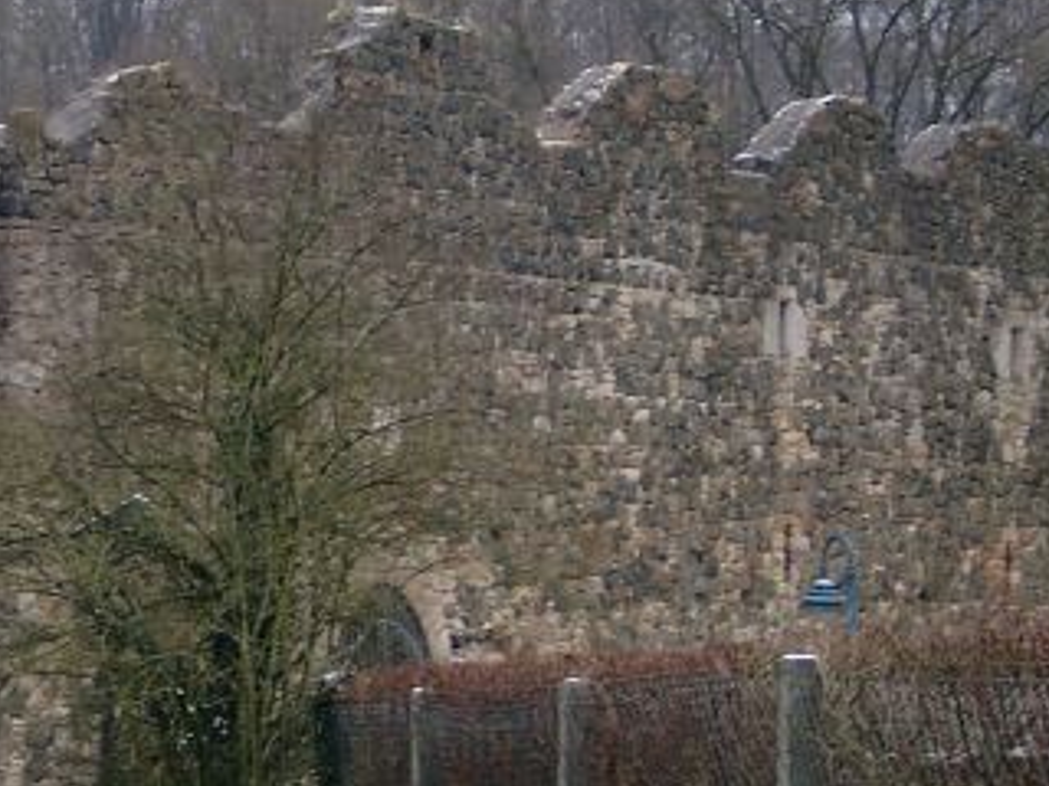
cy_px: 360
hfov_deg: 15.6
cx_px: 92
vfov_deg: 11.9
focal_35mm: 125
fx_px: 3788
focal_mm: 10.4
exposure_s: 1/52.1
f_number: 2
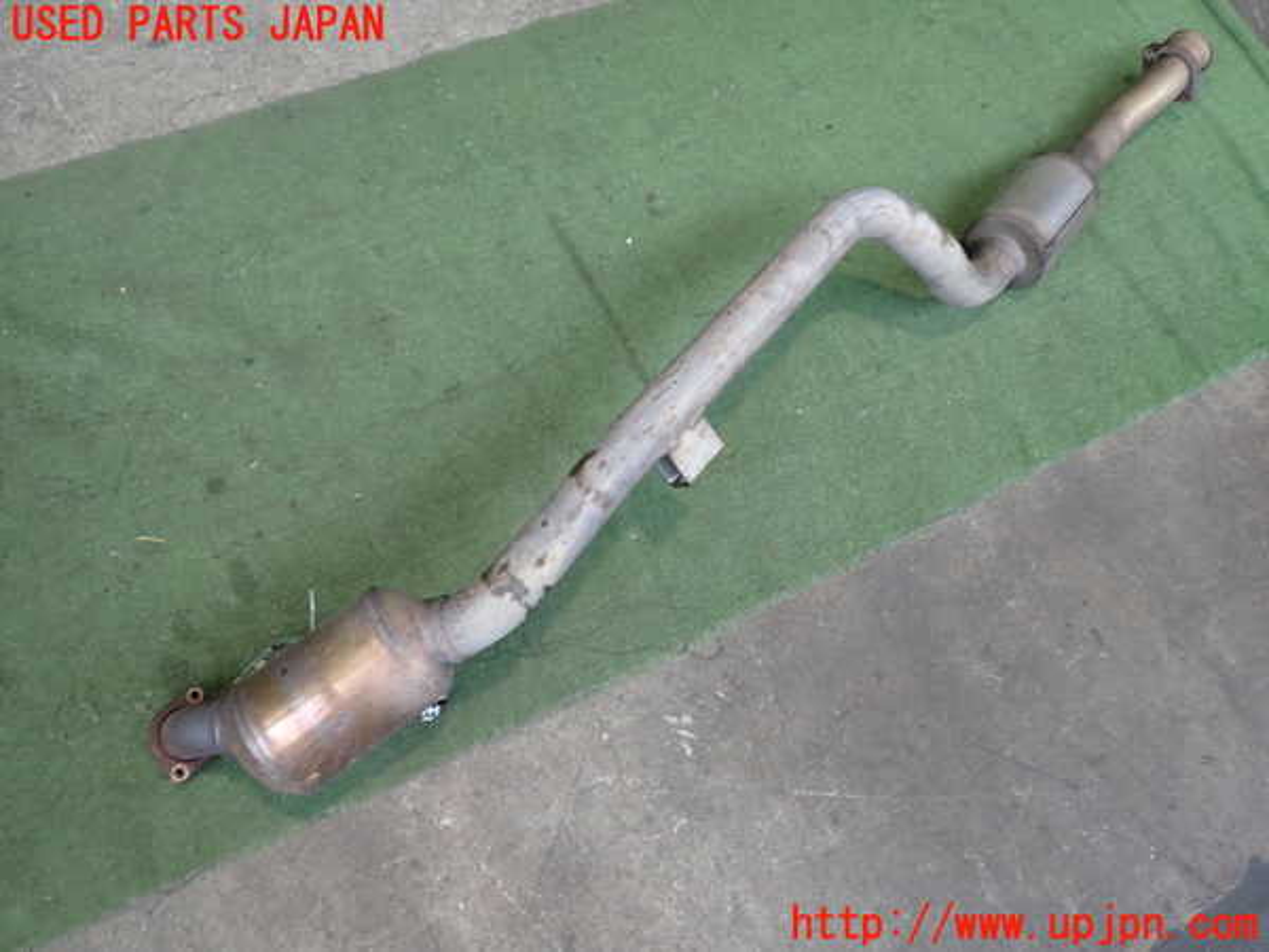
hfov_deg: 60.0
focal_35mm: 30
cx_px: 634
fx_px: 1100
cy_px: 476
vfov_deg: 46.8
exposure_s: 1/40
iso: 200
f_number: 2.3
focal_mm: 5.4
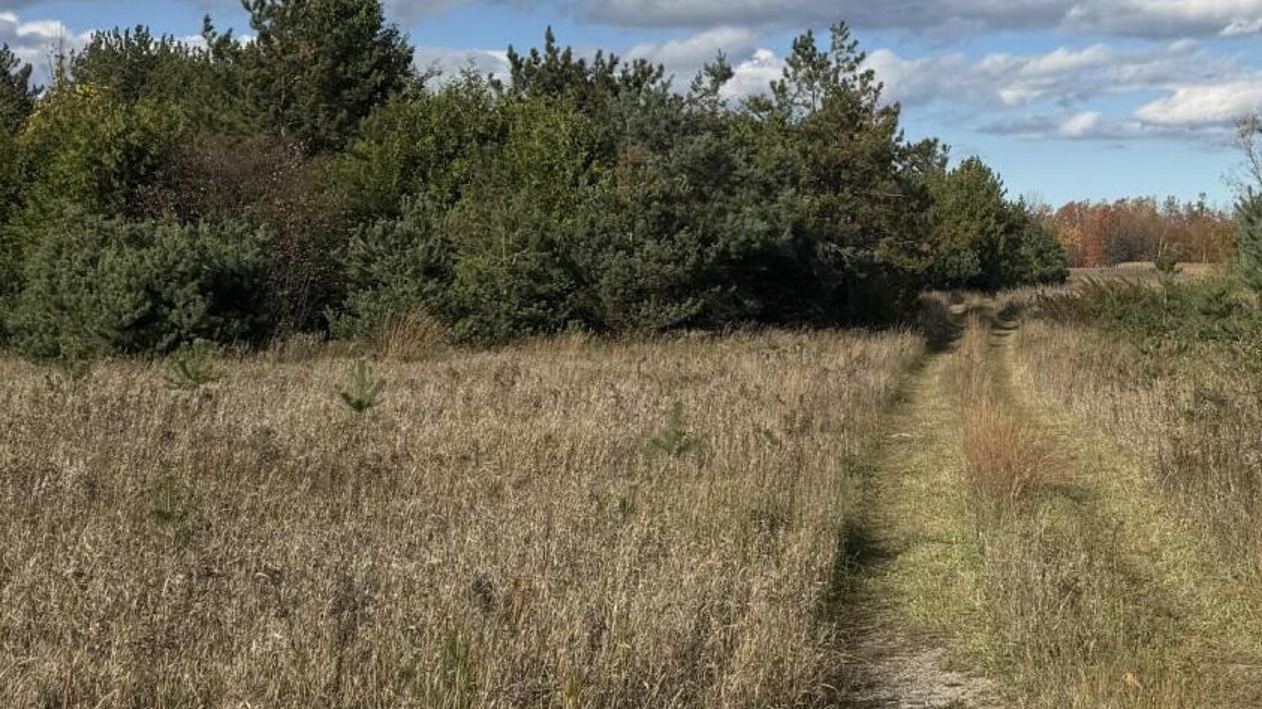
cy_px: 82
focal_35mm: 62
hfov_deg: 33.0
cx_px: 979
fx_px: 2075
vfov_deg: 19.1
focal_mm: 6.76
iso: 80
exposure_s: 1/7092
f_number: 1.78
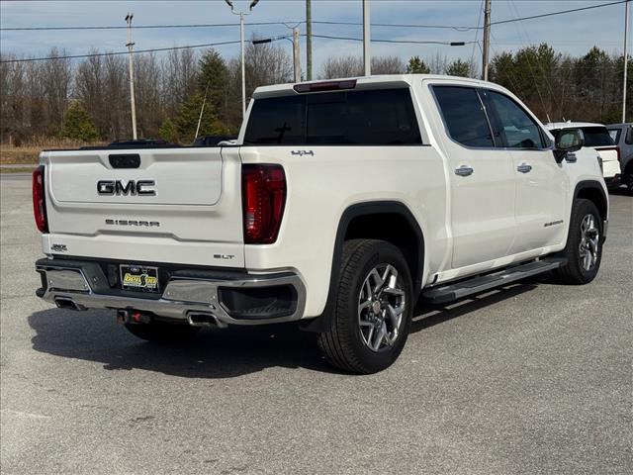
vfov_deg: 30.3
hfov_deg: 39.7
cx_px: 316
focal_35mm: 48
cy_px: 238
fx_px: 878
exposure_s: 1/9009
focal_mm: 6.76
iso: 64
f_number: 1.78
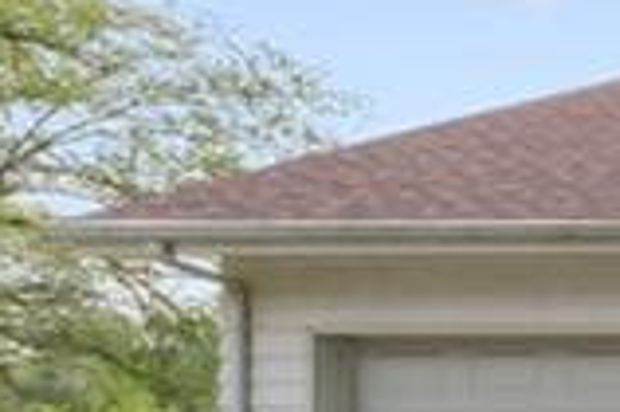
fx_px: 1566
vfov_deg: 14.9
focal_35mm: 91
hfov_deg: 10.8
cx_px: 1970
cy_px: 326
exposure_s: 1/5
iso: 100
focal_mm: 14
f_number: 22
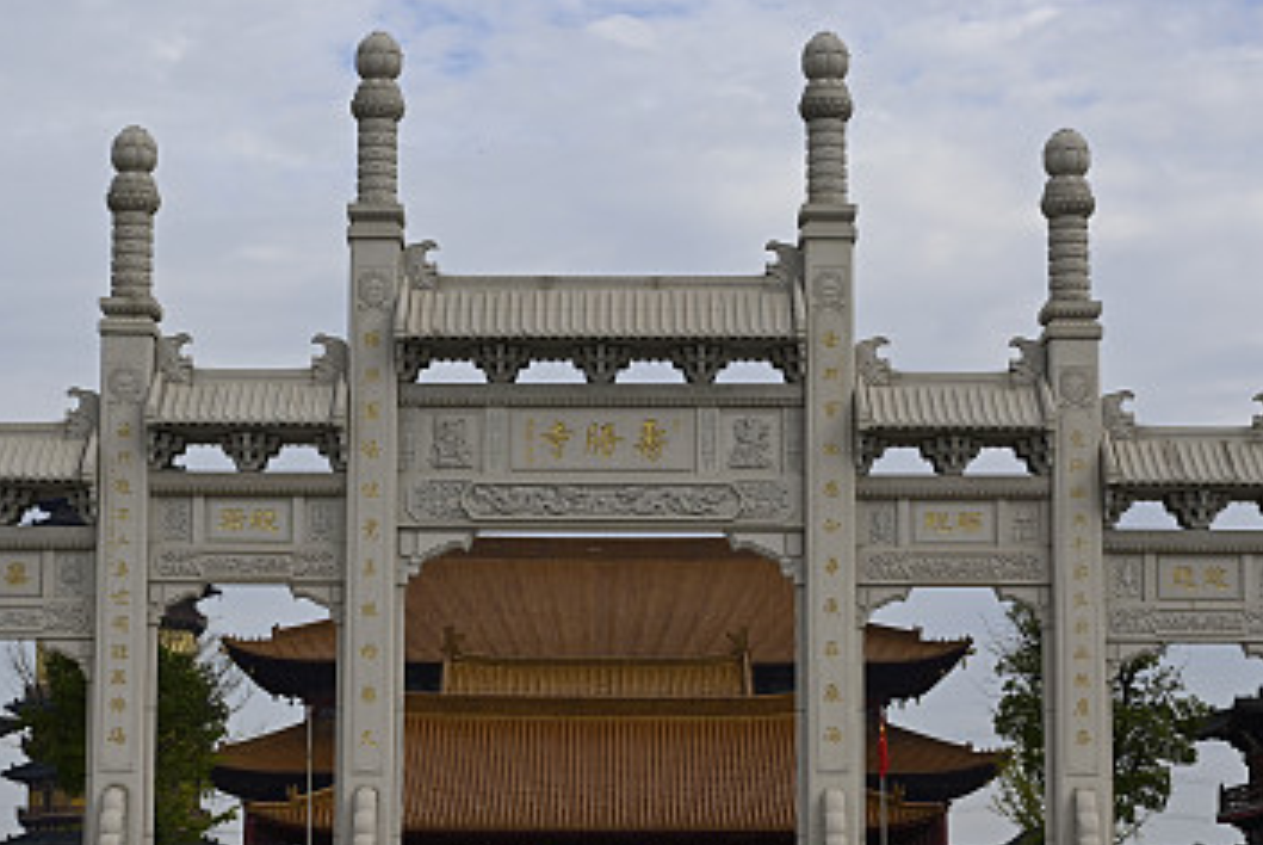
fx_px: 3020
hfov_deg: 23.6
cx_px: 615
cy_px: 564
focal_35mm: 86
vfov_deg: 15.9
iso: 100
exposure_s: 1/160
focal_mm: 38
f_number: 11
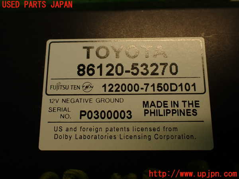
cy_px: 90
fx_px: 221
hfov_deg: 56.8
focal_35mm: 32
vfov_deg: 44.2
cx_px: 120
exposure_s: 1/60
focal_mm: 5.79
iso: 125
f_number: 2.4
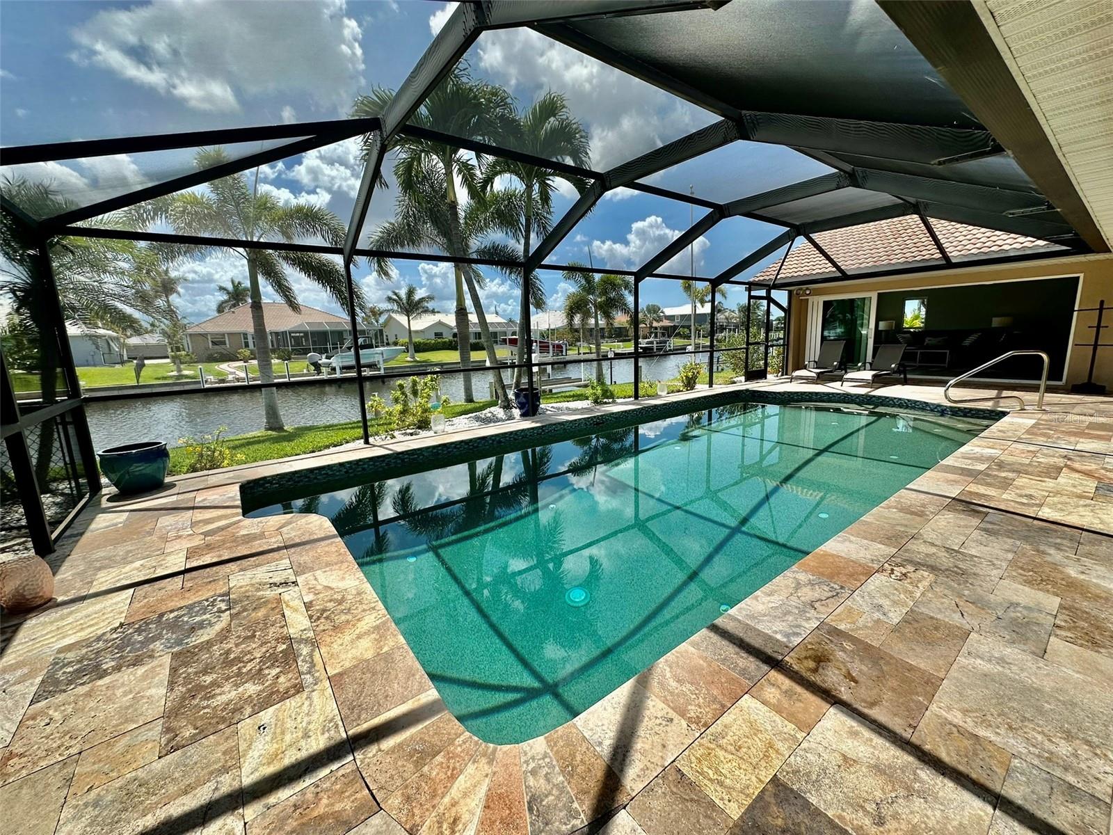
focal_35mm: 14
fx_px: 450
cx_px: 556
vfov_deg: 85.7
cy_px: 418
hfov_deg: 102.1
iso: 50
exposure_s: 1/1304
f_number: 2.2
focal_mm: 2.22
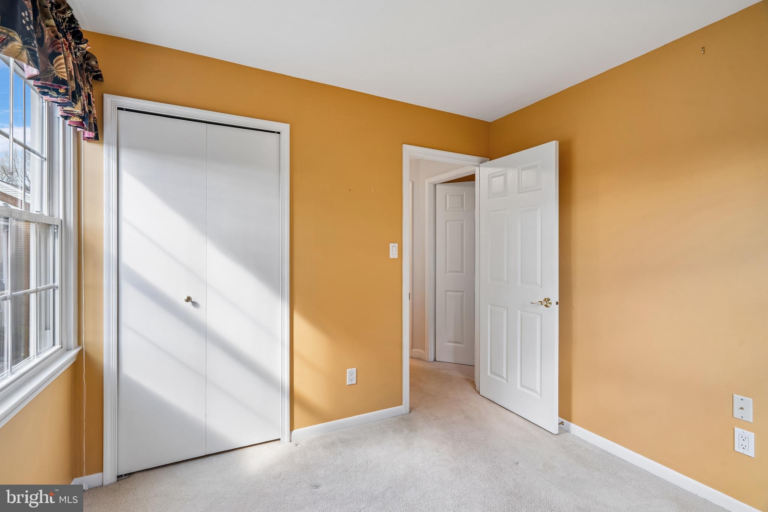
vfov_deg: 73.7
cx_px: 384
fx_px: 341
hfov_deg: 96.7
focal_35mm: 16
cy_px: 256
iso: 100
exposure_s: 1/3.33
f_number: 8
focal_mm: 16
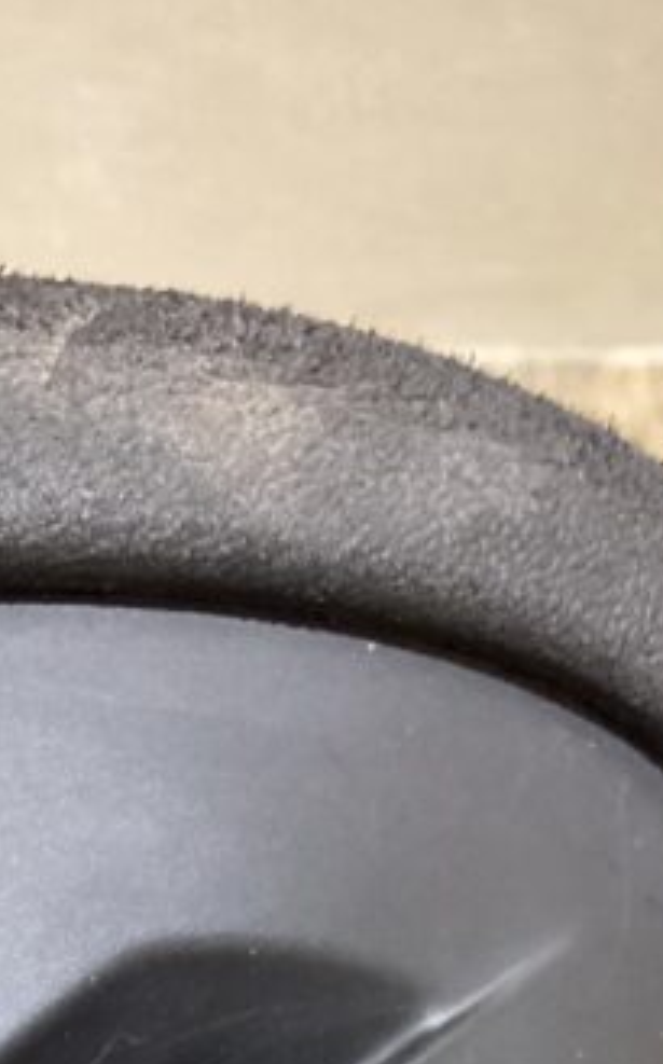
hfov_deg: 15.8
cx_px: -78
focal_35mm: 80
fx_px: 2318
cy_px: 1290
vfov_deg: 23.5
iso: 320
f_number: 2.4
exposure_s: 1/50
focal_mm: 3.3
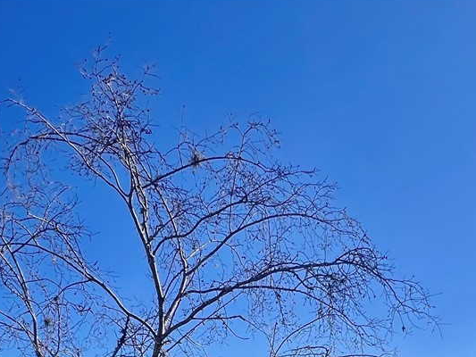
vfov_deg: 26.8
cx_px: 259
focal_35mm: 39
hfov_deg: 47.8
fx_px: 536
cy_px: 529
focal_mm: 1.57
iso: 32
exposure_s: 1/847
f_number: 1.8
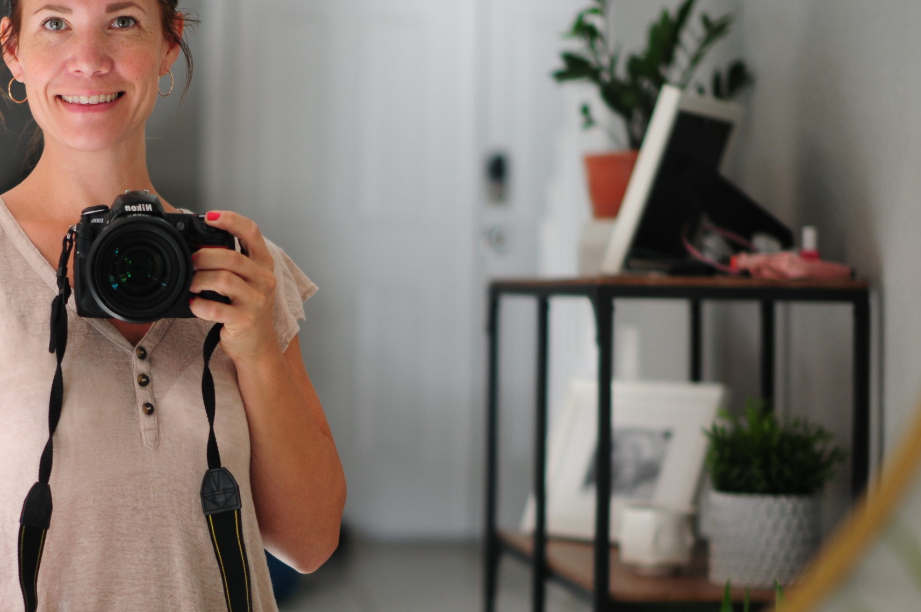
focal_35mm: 112
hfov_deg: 18.2
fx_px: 2862
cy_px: 403
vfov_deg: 12.2
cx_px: 234
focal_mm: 50
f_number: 1.4
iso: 200
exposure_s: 1/640
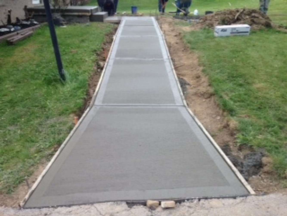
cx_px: 144
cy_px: 108
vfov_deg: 43.0
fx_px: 274
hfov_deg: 55.3
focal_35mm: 33
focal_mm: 4.12
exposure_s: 1/341
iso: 50
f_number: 2.4
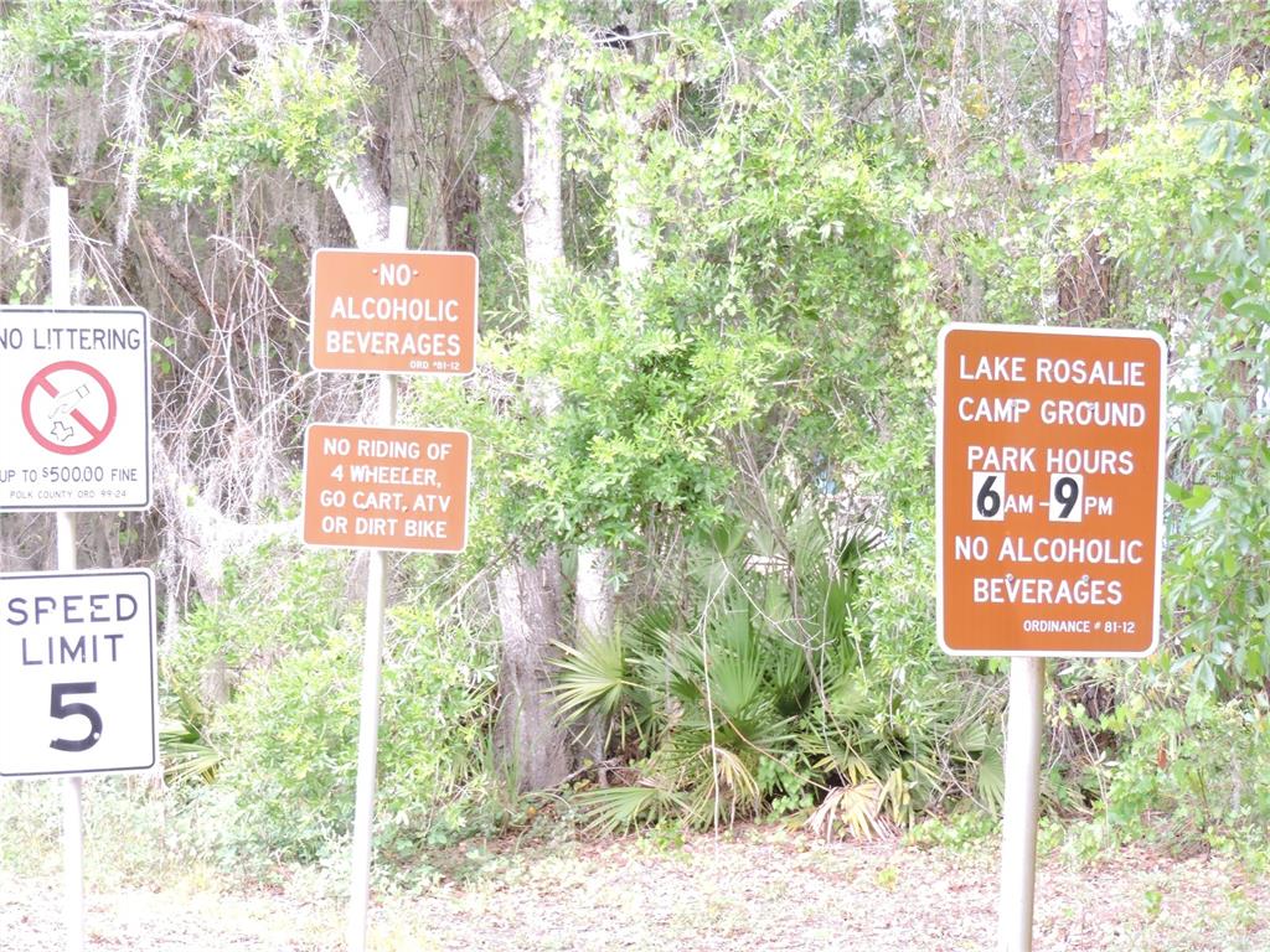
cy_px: 476
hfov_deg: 23.0
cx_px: 635
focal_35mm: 85
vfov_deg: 17.4
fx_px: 3119
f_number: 4
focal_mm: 15.2
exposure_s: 1/100
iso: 280
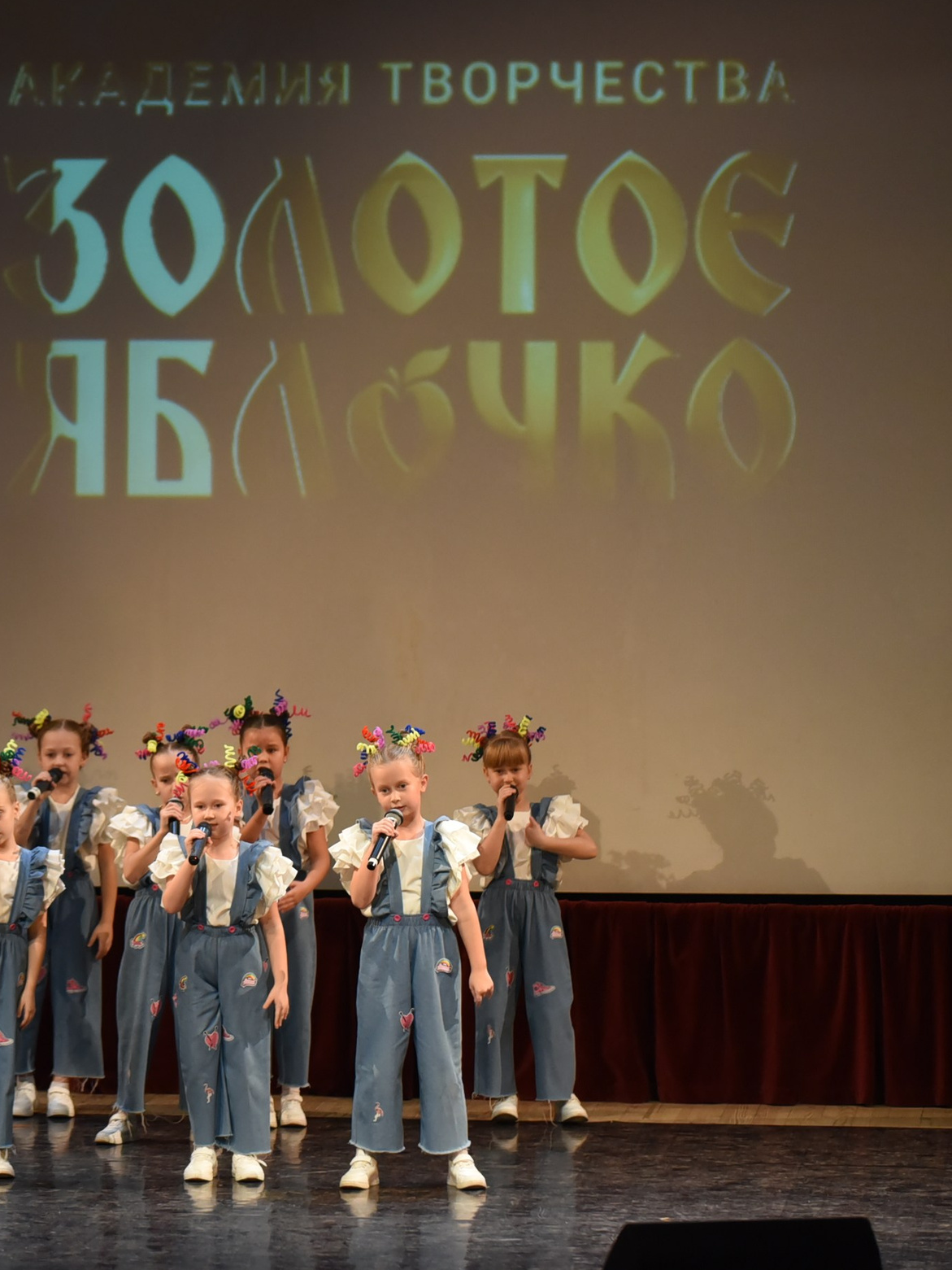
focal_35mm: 183
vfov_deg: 10.8
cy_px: 579
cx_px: 82
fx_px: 6710
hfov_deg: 8.1
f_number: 2.8
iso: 2500
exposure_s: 1/400
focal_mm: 116
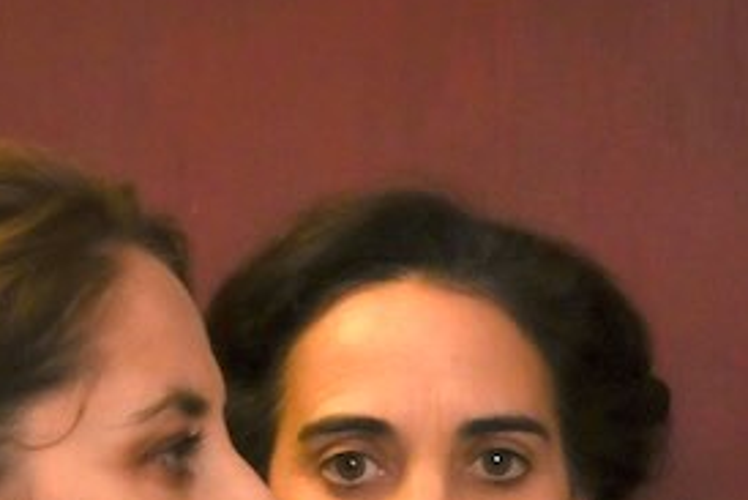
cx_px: 287
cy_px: 519
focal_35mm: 151
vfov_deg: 9.0
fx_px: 3139
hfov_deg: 13.6
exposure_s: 1/125
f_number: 6.3
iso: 4000
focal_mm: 46
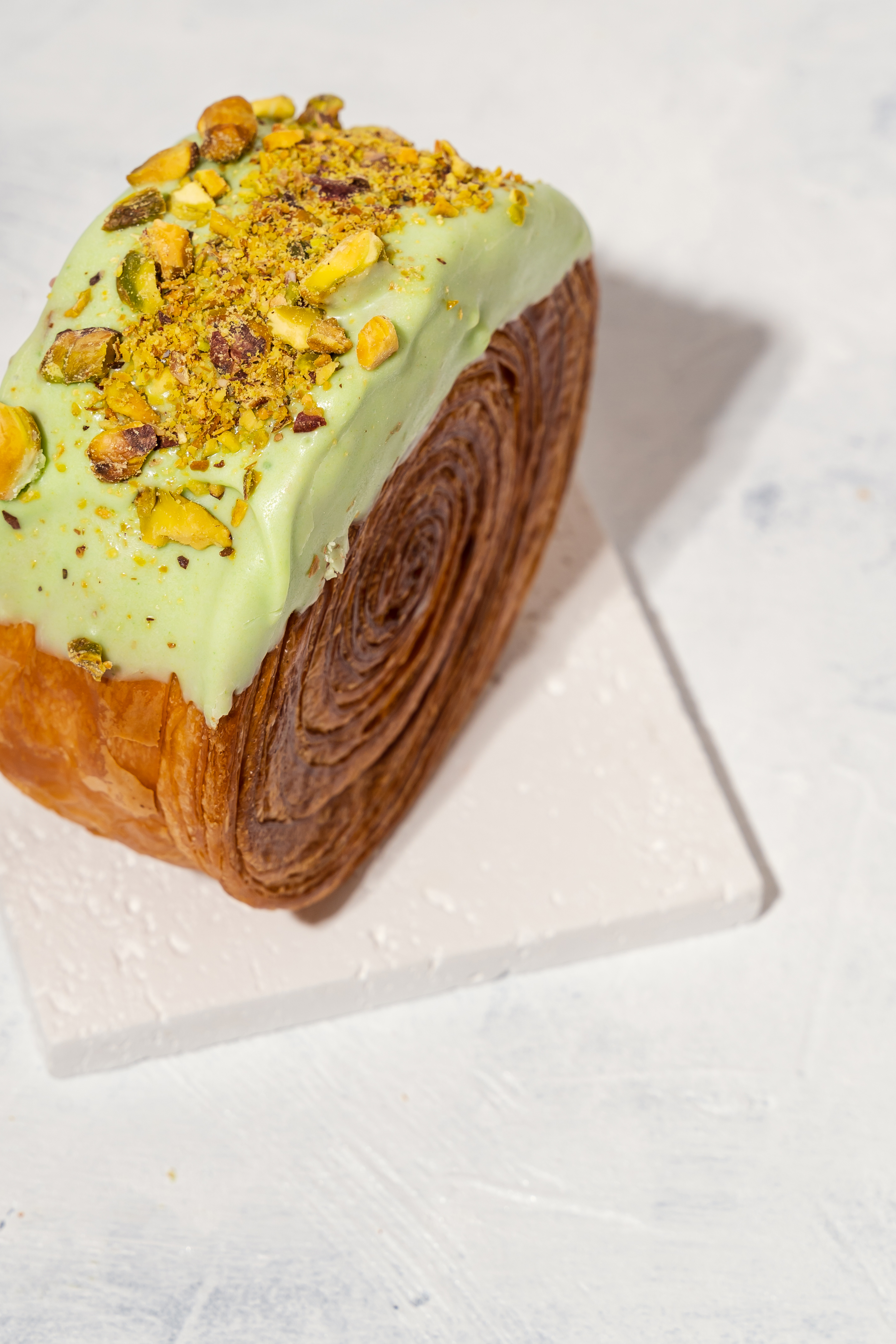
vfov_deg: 19.4
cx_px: 273
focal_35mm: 105
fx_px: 3920
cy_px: 426
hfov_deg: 13.0
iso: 125
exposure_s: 1/200
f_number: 10
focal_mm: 75
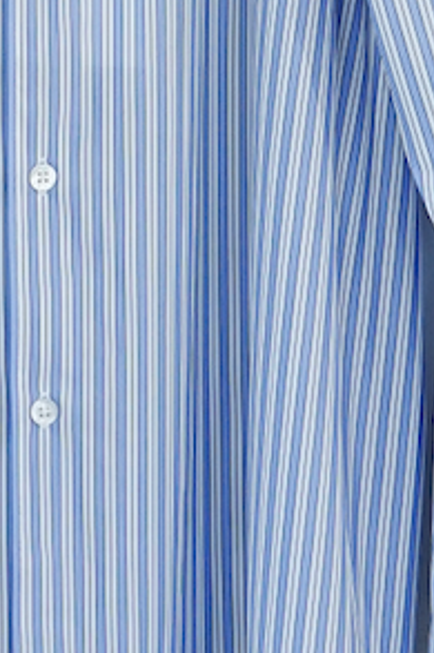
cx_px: 38
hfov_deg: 5.8
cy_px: -328
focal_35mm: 236
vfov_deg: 8.5
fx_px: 4272
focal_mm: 54
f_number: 9
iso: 1000
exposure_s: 1/50
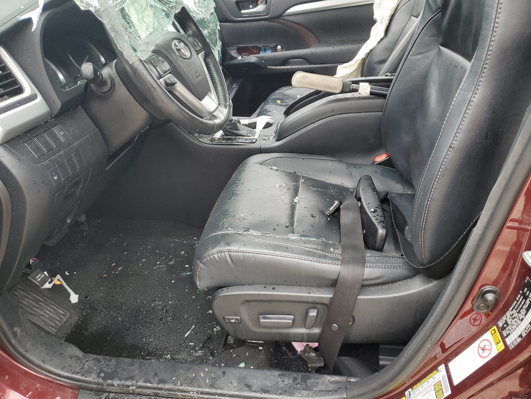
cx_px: 266
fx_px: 399
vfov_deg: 53.1
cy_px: 200
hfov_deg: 67.3
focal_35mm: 26
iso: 76
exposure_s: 1/120
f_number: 1.5
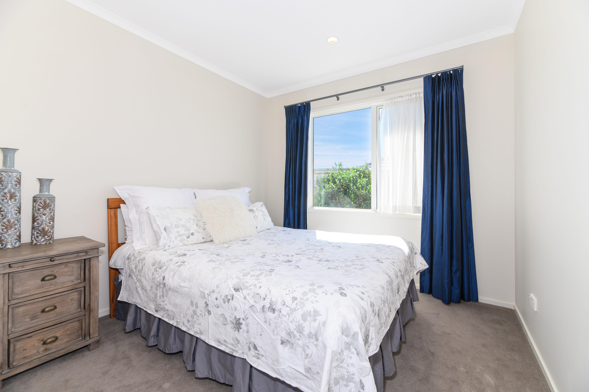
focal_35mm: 14
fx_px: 229
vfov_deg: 81.1
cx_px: 294
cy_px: 196
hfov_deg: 104.3
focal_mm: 14
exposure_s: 1/125
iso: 250
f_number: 8
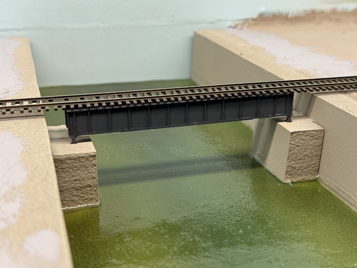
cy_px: 134
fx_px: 495
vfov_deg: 30.3
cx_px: 178
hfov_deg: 39.7
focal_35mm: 48
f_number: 1.78
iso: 80
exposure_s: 1/201
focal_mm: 6.76
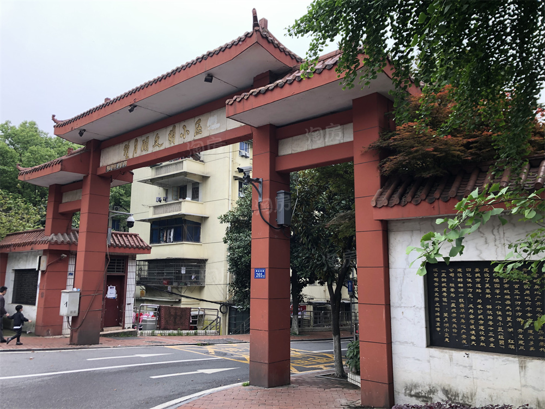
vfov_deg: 49.7
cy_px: 204
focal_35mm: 28
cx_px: 272
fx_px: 441
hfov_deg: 63.4
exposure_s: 1/175
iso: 20
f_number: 1.8
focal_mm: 3.99
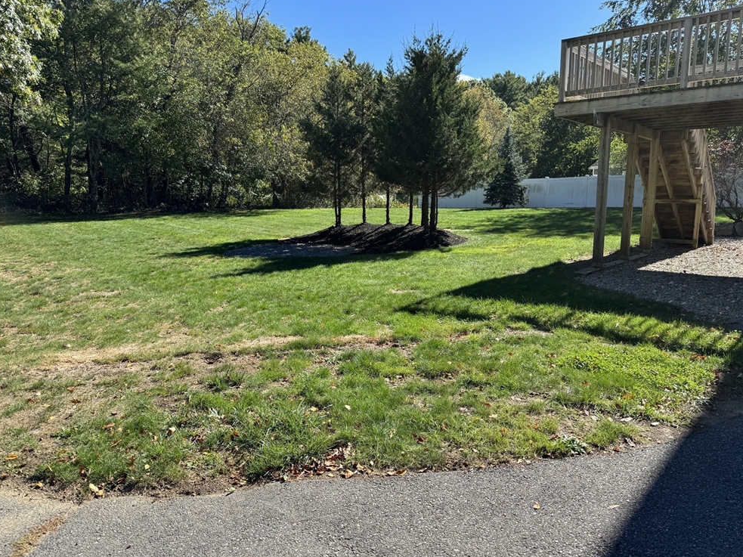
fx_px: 537
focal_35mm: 25
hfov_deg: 69.4
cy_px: 283
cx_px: 368
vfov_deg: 54.9
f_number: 1.78
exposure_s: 1/1980
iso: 80
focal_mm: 6.76
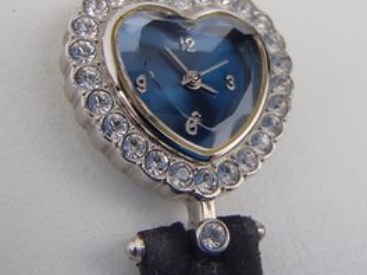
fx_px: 509
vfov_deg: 30.2
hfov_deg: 39.6
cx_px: 212
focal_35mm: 48
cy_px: 109
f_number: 4.7
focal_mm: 6.64
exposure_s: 1/160
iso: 400
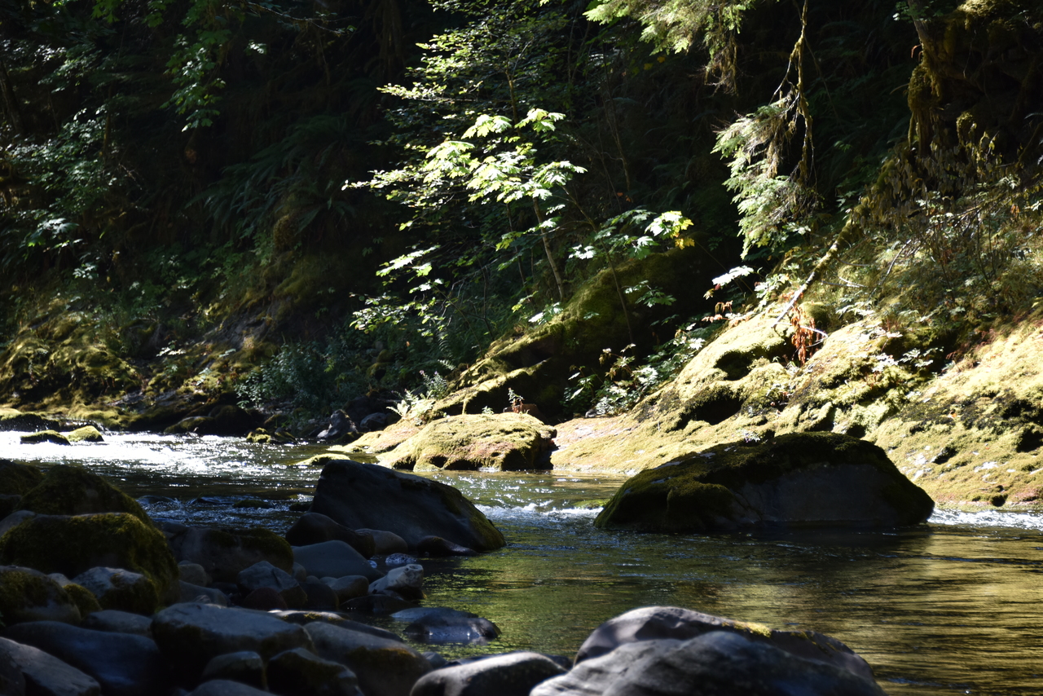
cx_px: 522
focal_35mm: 145
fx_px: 4202
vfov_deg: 9.5
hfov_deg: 14.2
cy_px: 348
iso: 400
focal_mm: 145
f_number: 5.6
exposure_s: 1/320
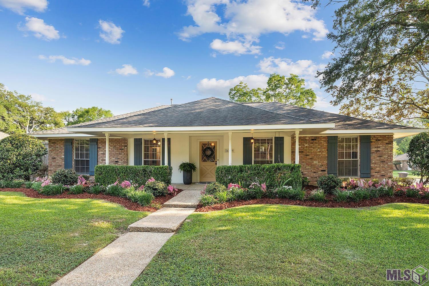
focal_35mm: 19
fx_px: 226
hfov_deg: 86.9
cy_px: 143
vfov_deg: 64.6
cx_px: 214
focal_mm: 19
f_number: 9
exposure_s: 1/250
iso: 1000
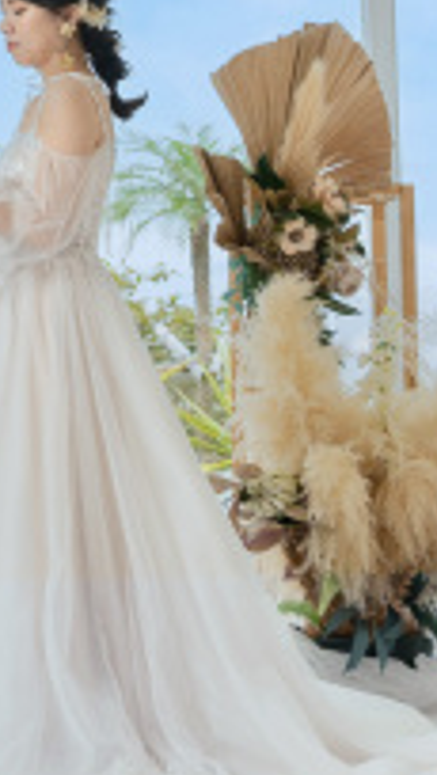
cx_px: 65
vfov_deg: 14.6
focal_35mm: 144
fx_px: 2962
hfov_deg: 8.4
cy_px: -40
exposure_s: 1/125
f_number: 5
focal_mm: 35
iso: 200
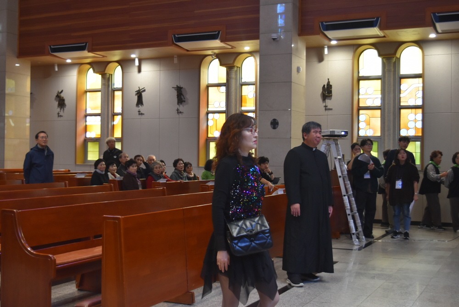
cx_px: 230
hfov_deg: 38.9
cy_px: 154
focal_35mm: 51
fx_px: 651
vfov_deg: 26.5
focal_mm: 34
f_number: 4.5
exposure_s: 1/60
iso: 1000
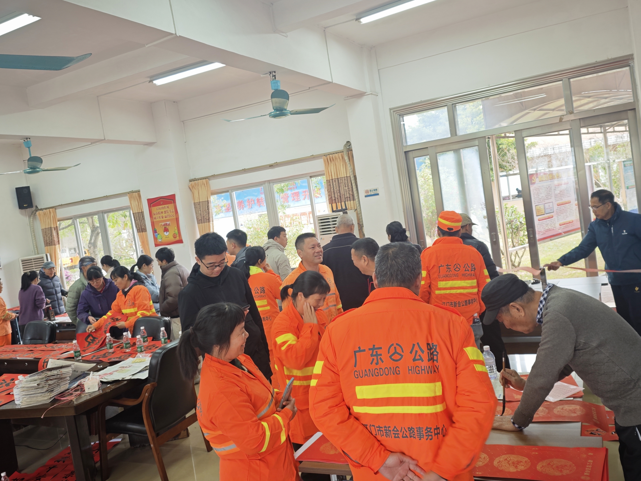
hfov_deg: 73.9
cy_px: 240
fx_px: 426
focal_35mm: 23
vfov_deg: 58.9
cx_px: 320
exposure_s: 1/66.4
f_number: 1.6
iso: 100
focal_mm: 6.55
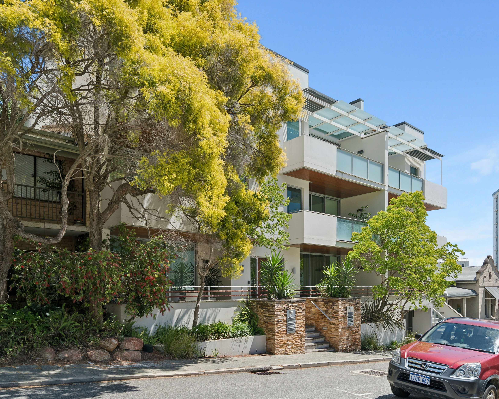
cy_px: 200
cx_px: 271
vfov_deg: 58.8
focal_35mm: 24
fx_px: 354
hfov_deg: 70.2
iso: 400
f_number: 8
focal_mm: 21
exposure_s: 1/320
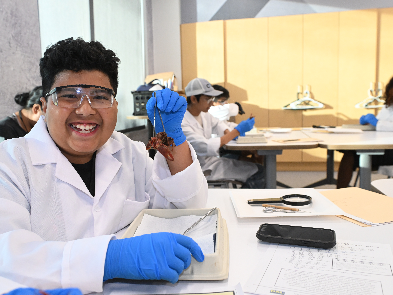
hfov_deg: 53.9
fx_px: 386
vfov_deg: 41.8
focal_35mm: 34
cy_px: 149
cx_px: 176
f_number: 5
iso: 4000
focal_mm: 31
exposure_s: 1/200
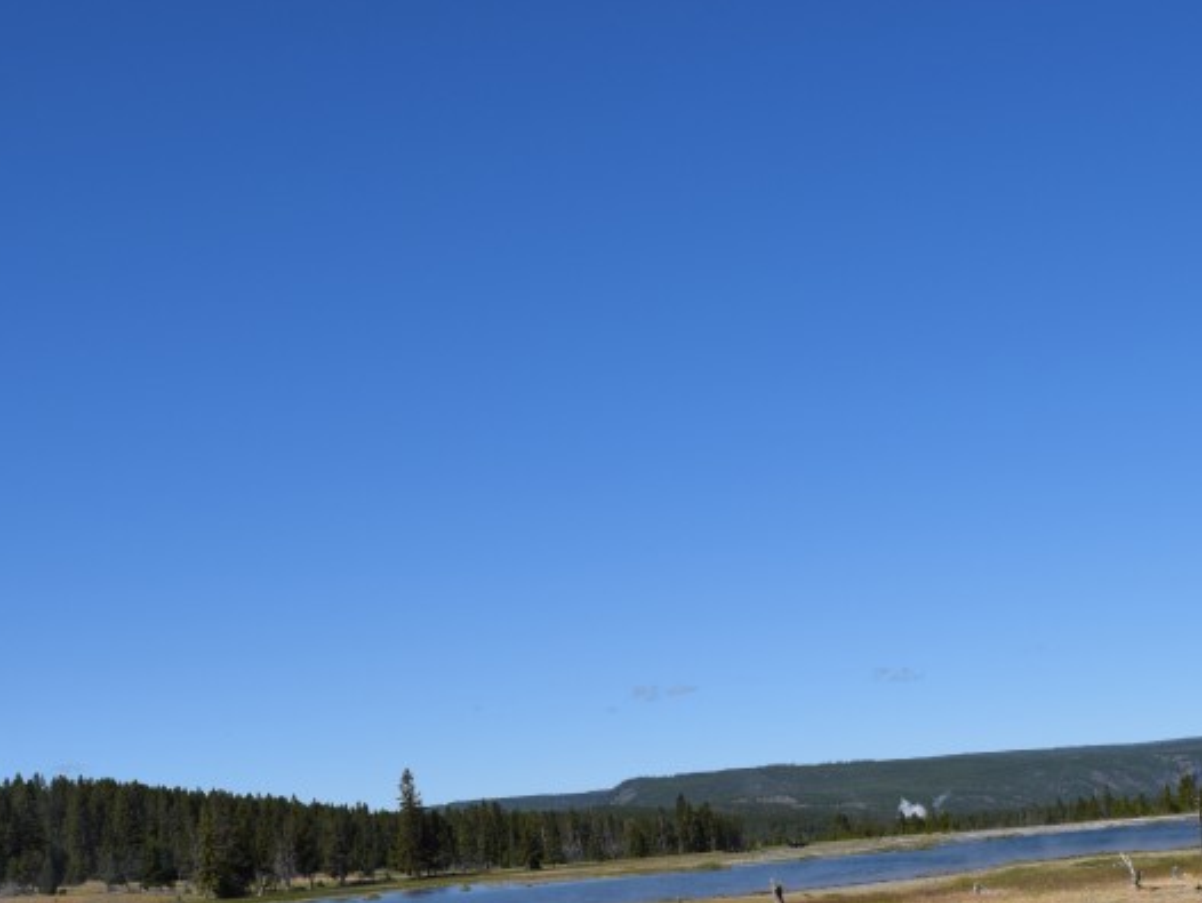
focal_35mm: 59
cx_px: 366
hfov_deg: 32.3
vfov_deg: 24.4
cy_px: 734
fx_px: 2047
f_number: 10
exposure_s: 1/400
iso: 200
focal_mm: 21
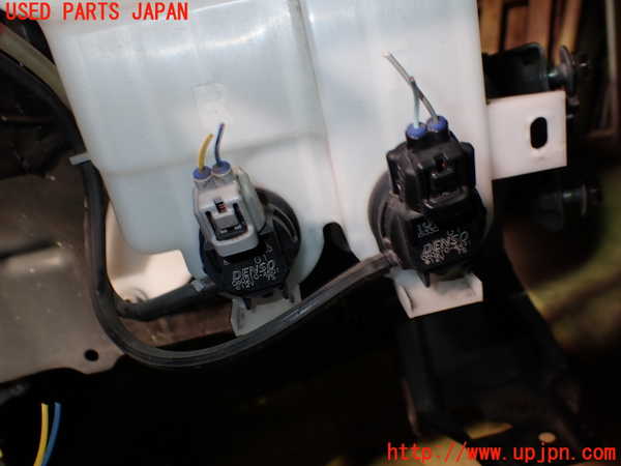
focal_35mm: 30
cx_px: 310
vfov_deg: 46.8
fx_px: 538
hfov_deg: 60.0
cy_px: 233
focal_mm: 5.4
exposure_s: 1/30
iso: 100
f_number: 6.3
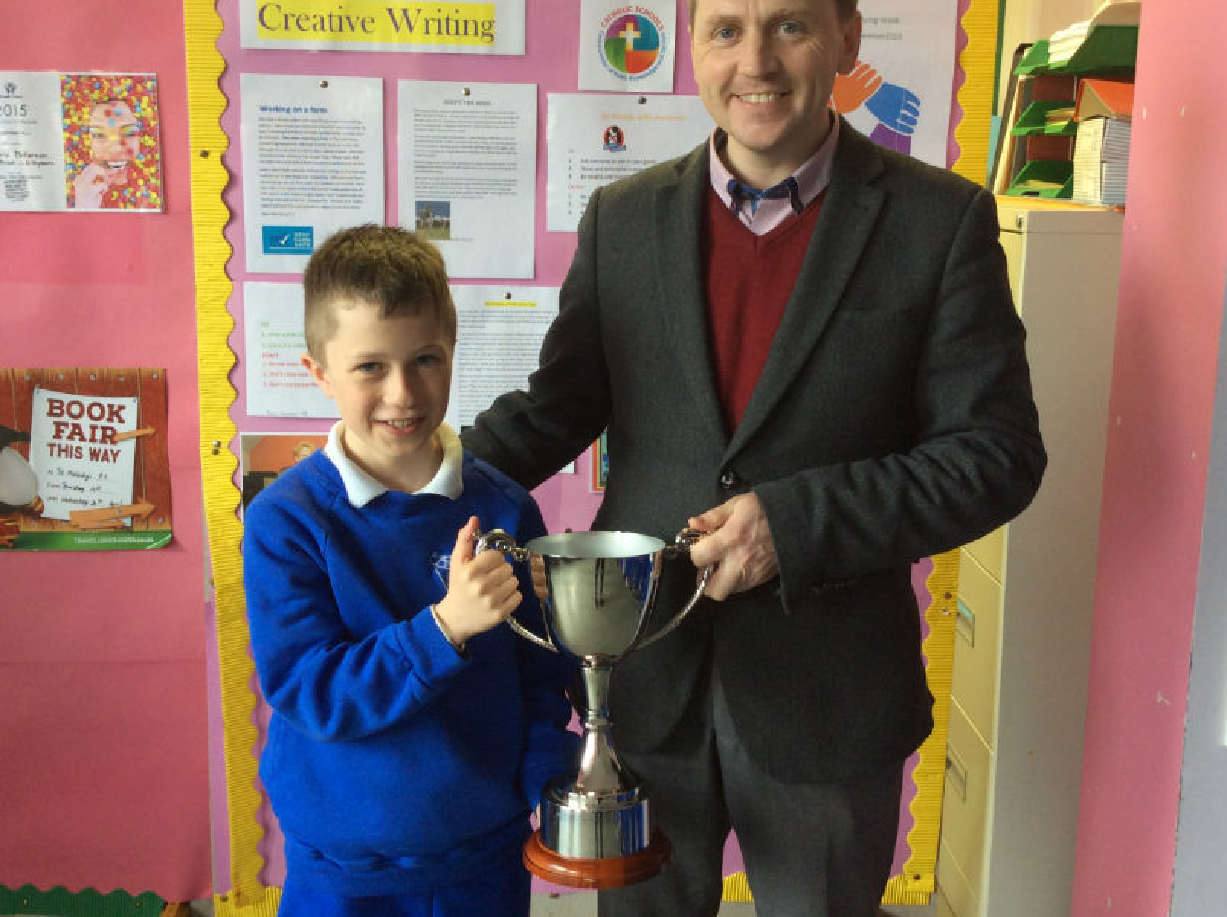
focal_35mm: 39
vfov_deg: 36.6
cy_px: 380
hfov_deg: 47.9
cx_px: 589
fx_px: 1381
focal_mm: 3.3
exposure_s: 1/25
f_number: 2.4
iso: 64
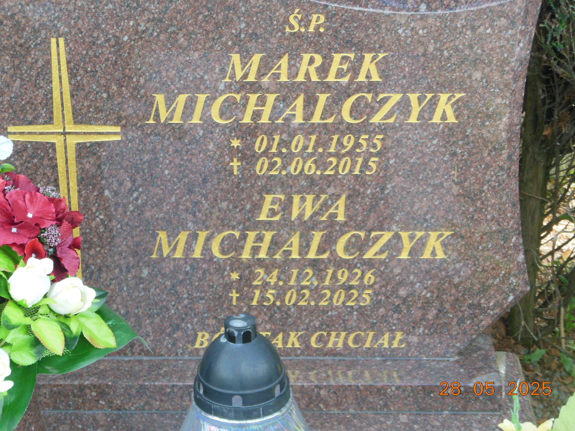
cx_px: 288
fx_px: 1445
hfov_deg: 22.5
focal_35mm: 87
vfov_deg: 17.0
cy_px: 216
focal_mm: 15.5
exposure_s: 1/250
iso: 400
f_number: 4.6
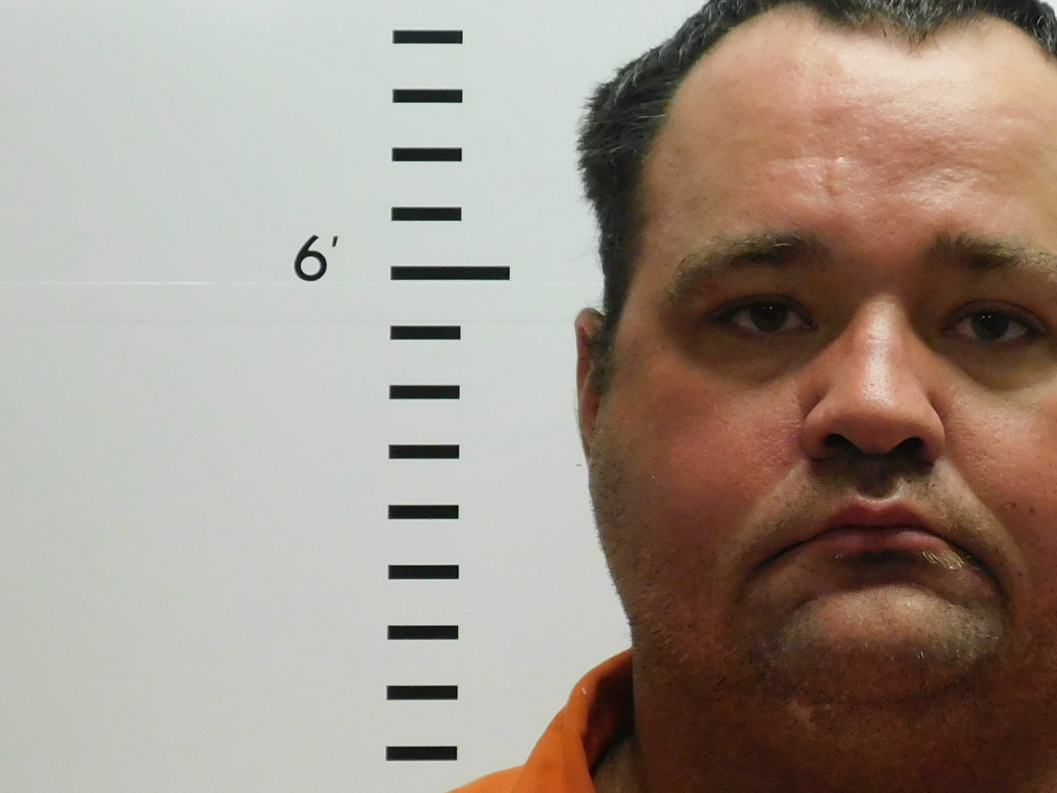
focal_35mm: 110
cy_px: 573
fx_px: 3359
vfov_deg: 13.4
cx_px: 964
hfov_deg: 17.6
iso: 320
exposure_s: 1/30
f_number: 3.7
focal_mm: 8
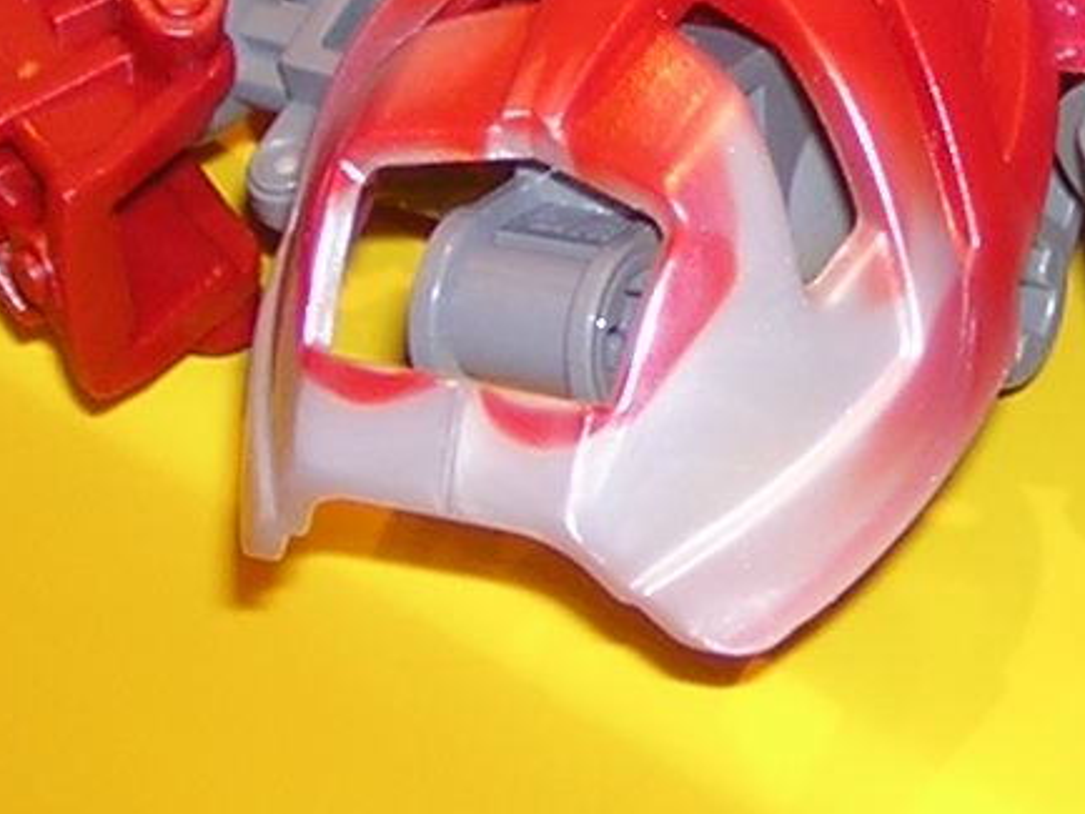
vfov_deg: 4.5
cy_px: -308
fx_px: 10315
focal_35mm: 329
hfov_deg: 6.0
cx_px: 1295
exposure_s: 1/60.1
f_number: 4.2
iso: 100
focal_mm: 11.6
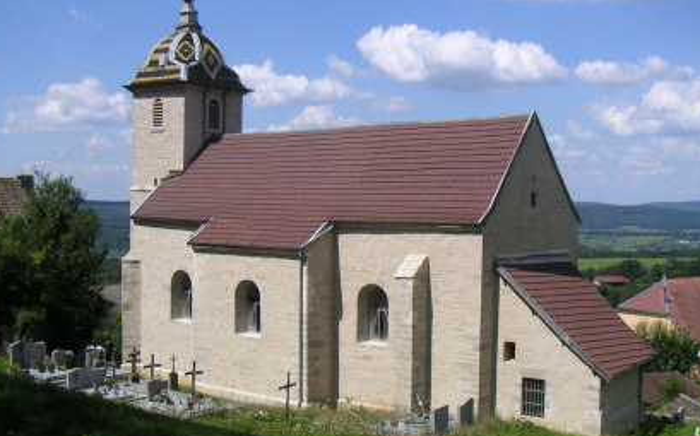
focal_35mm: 48
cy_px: 208
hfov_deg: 41.9
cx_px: 353
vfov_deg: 26.8
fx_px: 915
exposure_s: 1/1000
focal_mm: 5.7
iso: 50
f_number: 6.7
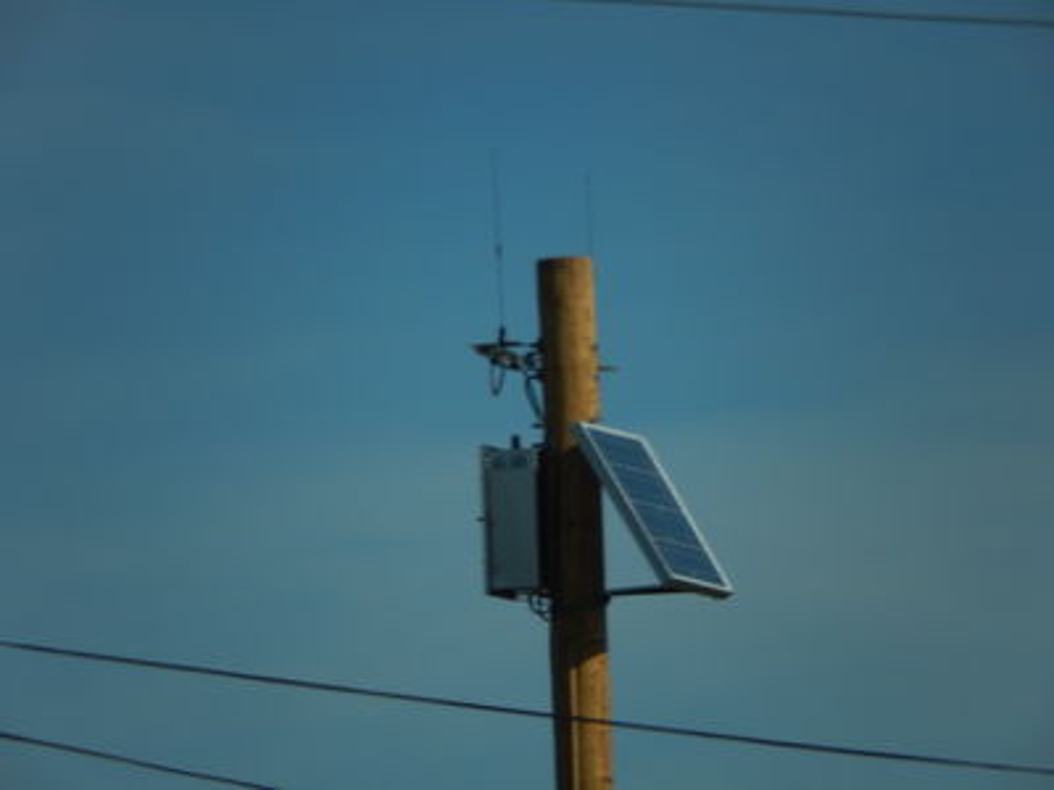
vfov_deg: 2.7
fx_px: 16747
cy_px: 395
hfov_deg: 3.6
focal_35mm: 550
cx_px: 527
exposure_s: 1/1000
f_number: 6.3
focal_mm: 99
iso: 125
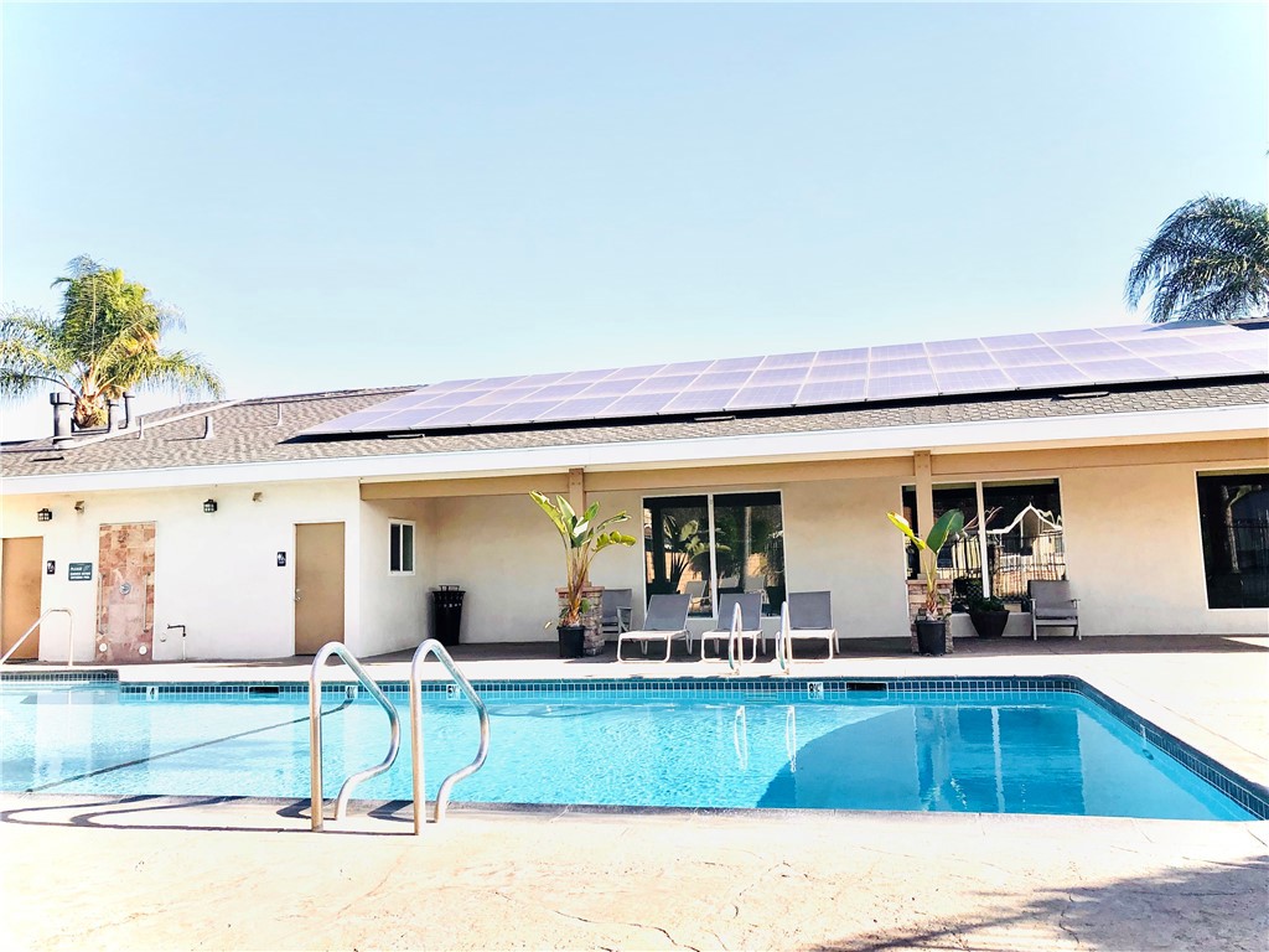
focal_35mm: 28
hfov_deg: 63.4
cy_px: 476
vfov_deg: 49.7
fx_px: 1026
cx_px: 634
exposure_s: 1/1230
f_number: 1.8
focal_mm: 4
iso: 20
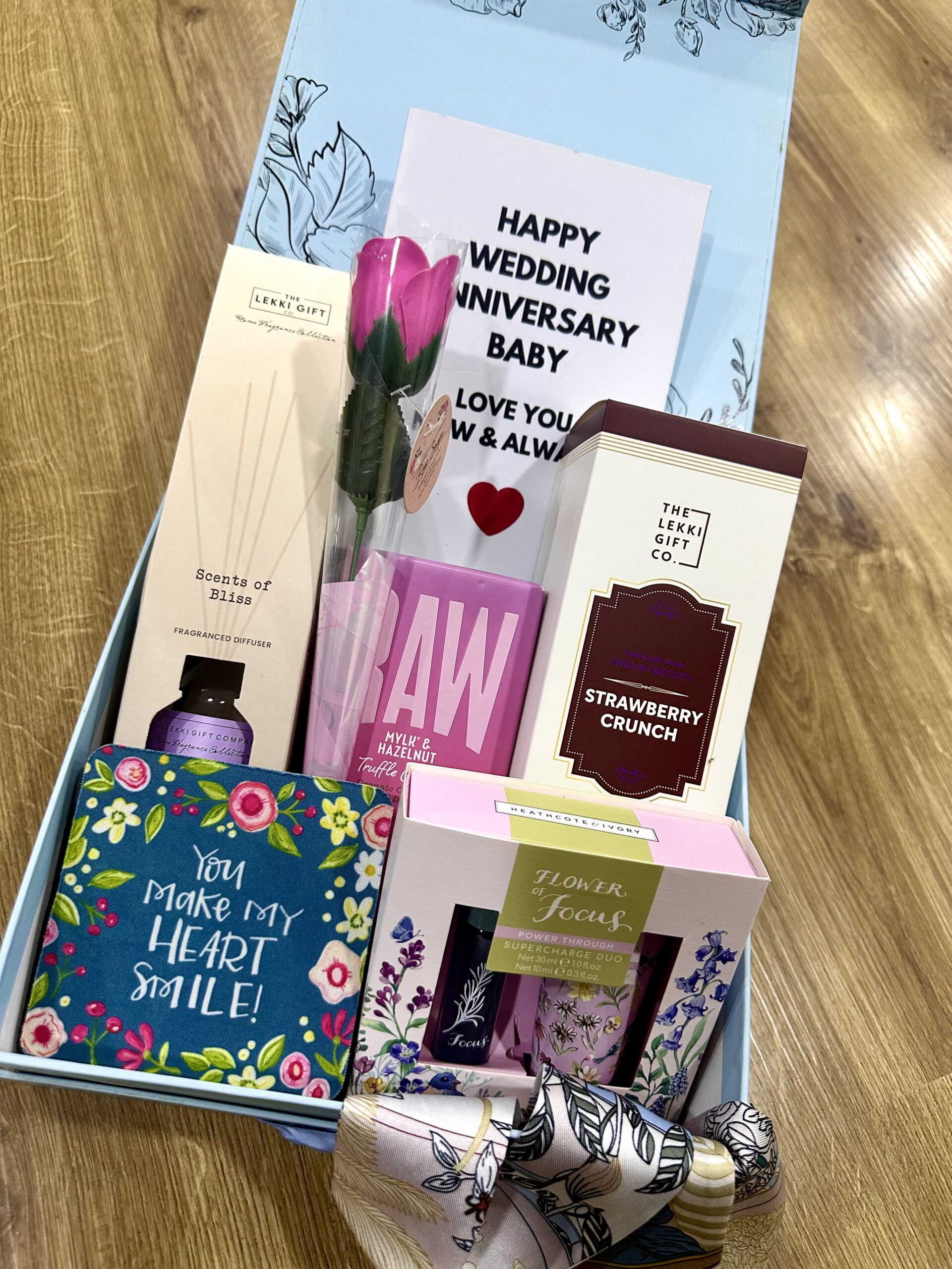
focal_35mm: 24
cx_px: 476
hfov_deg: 56.8
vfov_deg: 71.6
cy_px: 634
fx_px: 880
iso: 200
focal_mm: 6.86
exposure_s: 1/101
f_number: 1.78
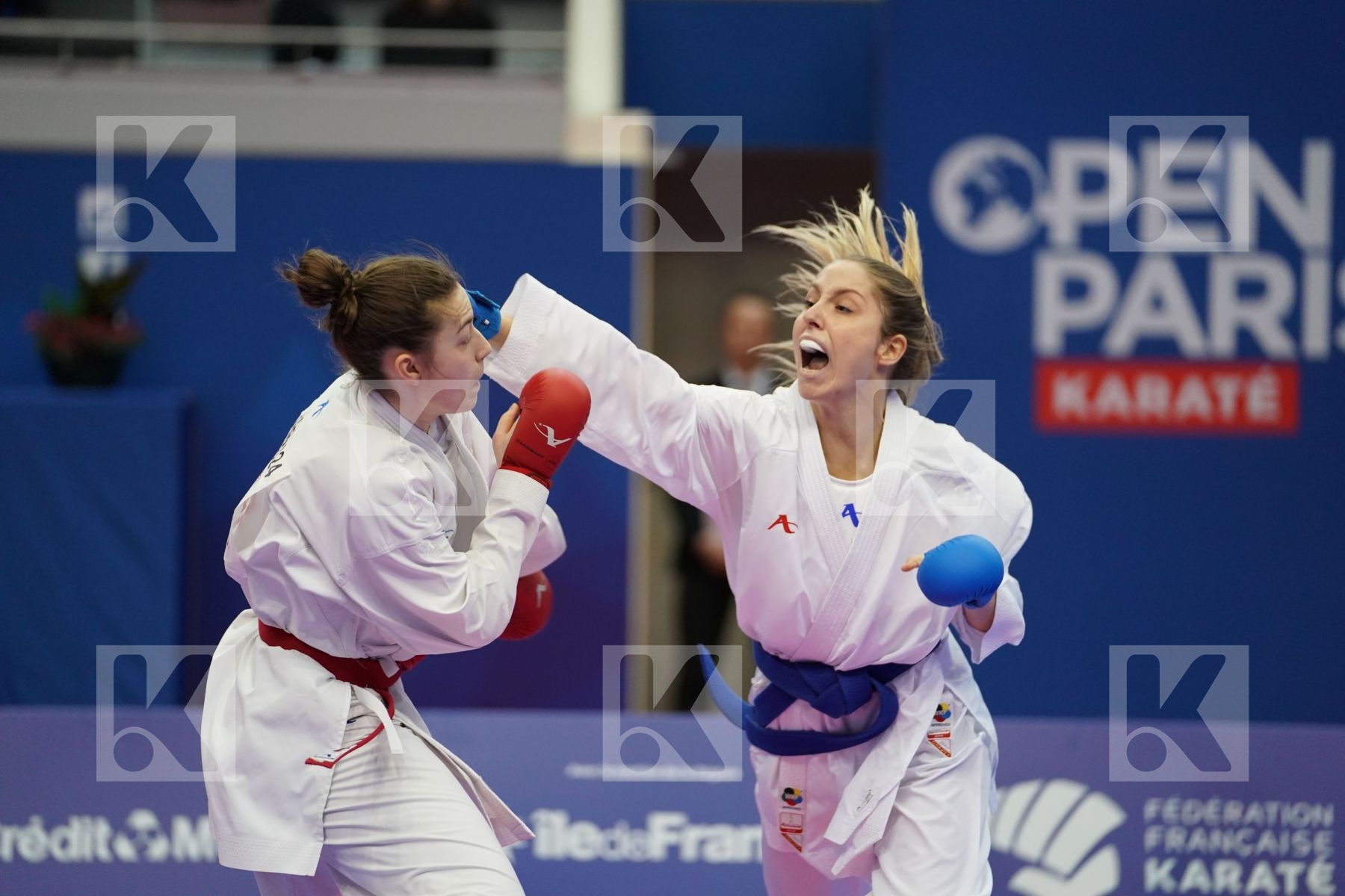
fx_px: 6463
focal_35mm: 173
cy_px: 448
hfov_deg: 11.9
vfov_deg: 7.9
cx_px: 672
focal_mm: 173
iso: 2500
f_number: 2.8
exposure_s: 1/1000
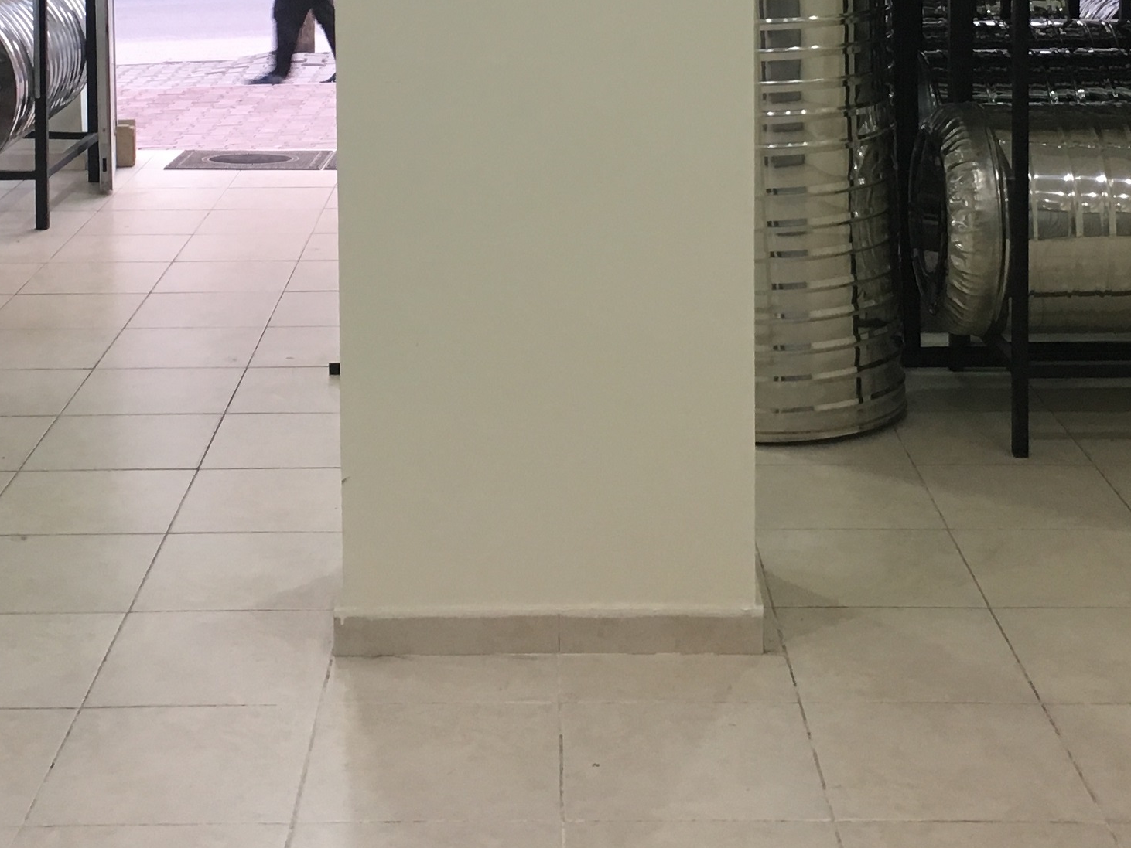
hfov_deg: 30.3
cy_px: -45
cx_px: 535
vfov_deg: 21.9
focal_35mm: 64
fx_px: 2091
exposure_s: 1/33
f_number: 2.2
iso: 125
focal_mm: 4.15
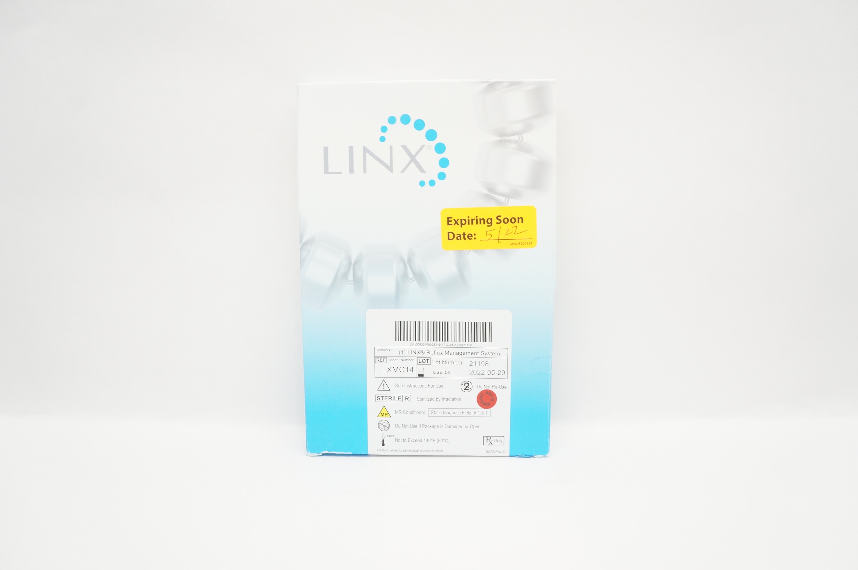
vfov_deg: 47.8
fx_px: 643
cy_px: 285
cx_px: 429
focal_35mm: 27
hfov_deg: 67.4
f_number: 6.3
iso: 800
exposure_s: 1/60
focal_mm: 18
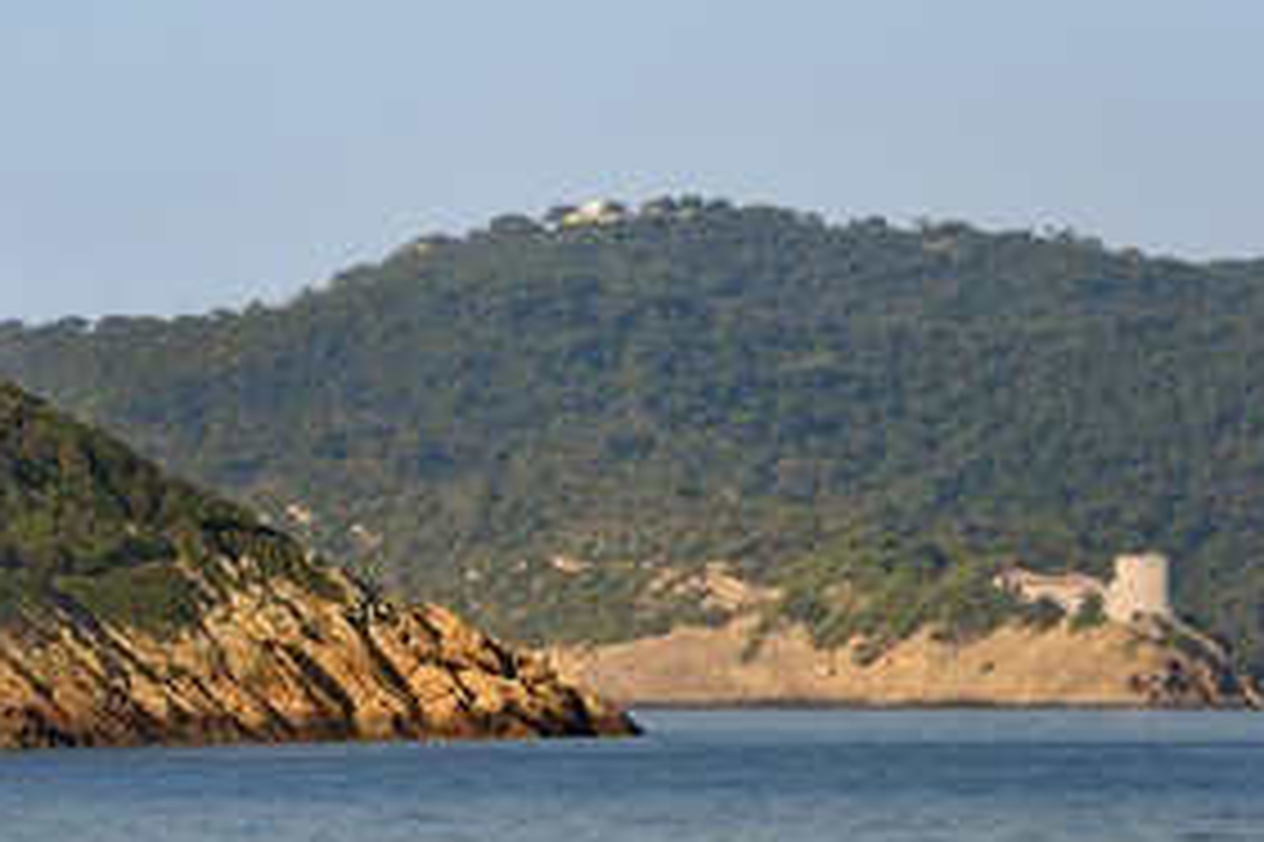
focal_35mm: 299
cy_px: 513
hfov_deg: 6.9
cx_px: 643
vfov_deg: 4.6
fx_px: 10492
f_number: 9
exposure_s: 1/400
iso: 200
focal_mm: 200
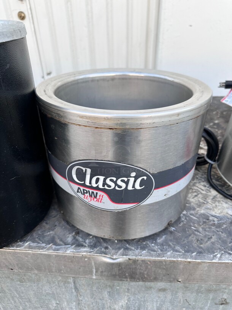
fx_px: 214
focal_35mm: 24
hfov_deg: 56.8
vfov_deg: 71.6
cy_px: 155
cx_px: 116
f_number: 1.78
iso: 64
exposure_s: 1/170
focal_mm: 6.86
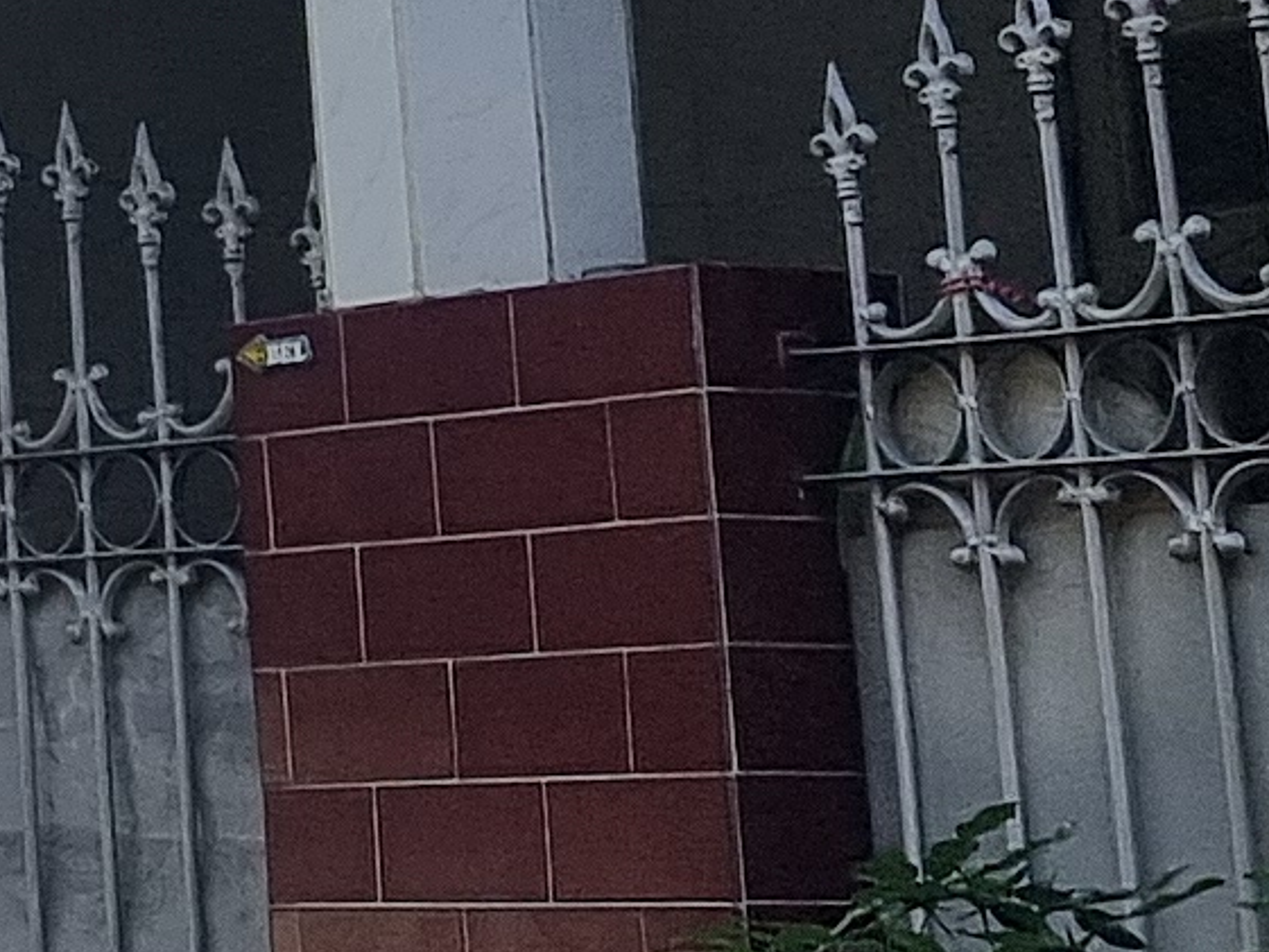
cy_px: -407
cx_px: -1857
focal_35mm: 171
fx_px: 6270
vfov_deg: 8.5
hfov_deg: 10.0
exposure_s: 1/660
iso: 50
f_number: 1.8
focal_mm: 6.7
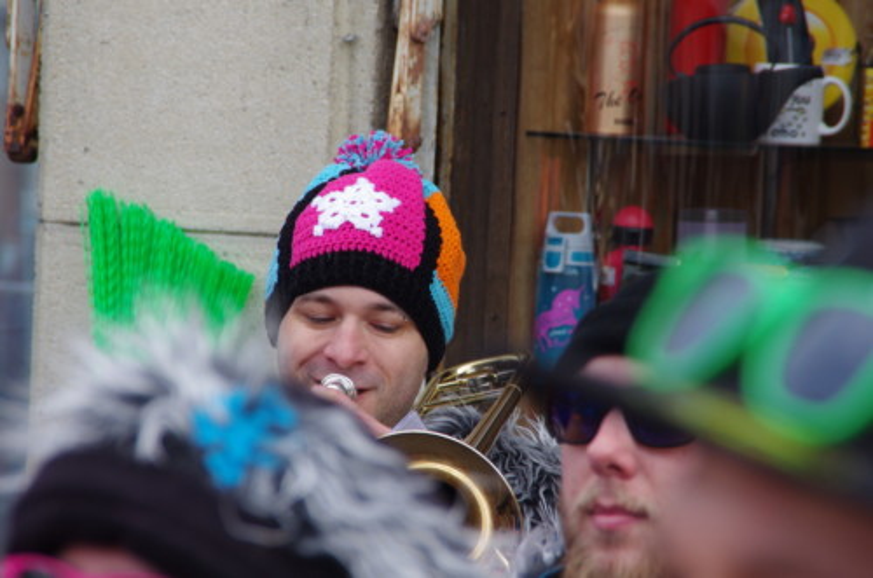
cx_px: 436
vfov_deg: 4.6
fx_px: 7259
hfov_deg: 6.9
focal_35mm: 300
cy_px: 289
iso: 400
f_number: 10
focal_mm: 200
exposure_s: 1/250
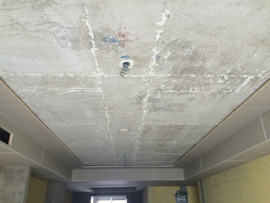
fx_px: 226
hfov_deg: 61.7
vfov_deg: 48.2
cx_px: 135
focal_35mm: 29
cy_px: 102
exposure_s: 1/30
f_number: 2.2
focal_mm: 4.15
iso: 80
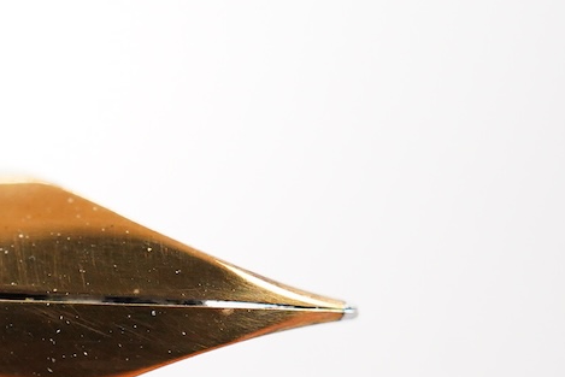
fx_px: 1695
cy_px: 341
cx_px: -40
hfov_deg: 18.3
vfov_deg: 12.6
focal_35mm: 108
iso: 2500
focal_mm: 30
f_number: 4.5
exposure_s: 1/200
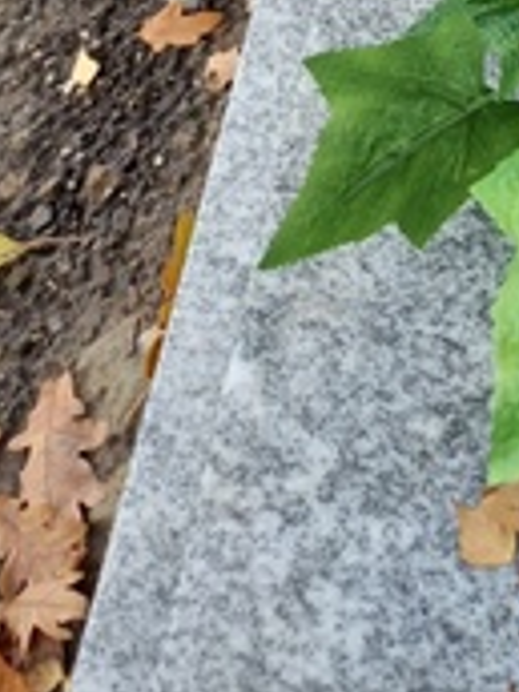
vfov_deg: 17.0
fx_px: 1859
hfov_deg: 14.4
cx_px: 877
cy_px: -587
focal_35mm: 93
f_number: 2
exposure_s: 1/50
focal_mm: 4.6
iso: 32
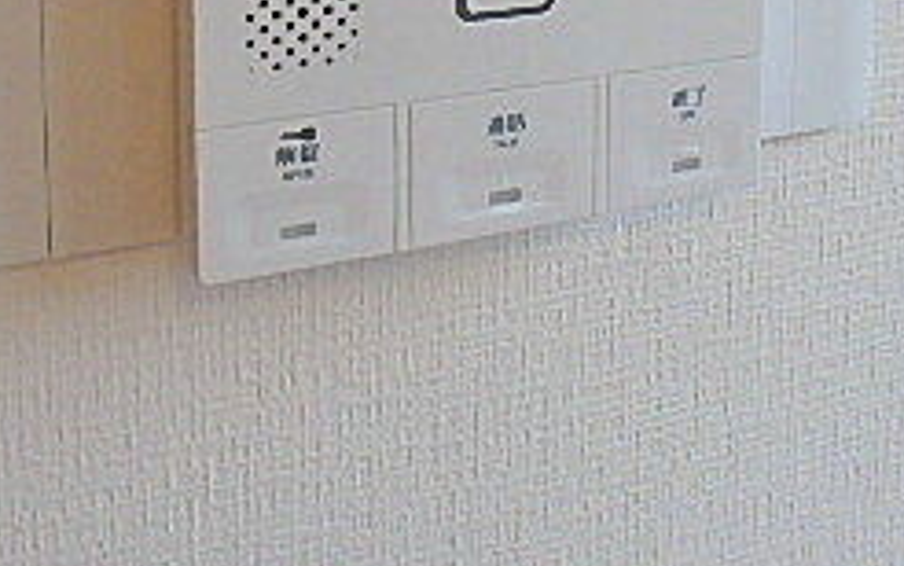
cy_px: -198
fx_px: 1430
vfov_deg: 20.2
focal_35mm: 58
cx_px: 628
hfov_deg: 34.6
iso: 400
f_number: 3.5
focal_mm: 3.7
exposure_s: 1/30
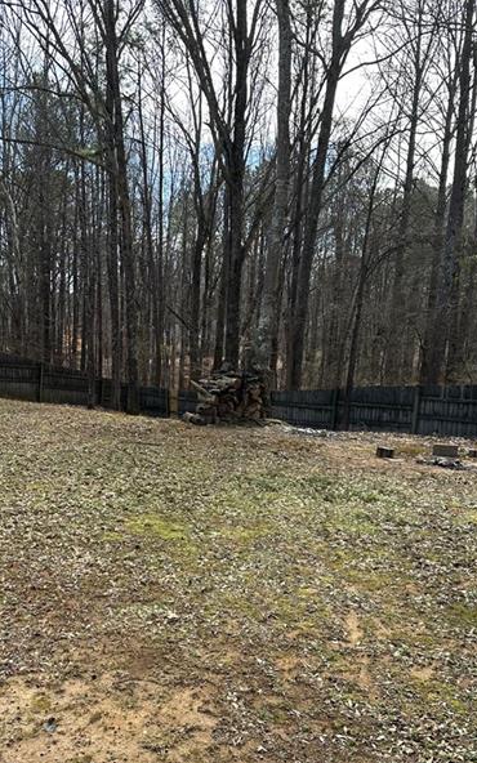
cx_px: 226
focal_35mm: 33
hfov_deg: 38.3
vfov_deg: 57.5
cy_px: 473
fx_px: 686
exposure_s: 1/1009
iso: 80
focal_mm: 6.86
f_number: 1.78
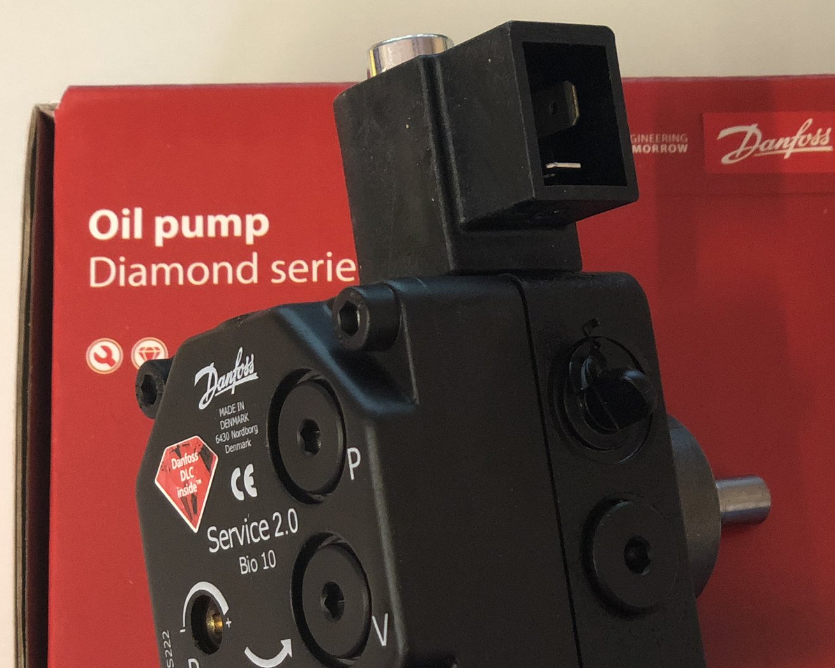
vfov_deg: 15.8
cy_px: 462
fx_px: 2398
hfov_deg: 19.7
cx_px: 479
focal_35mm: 97
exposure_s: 1/25
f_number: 2.4
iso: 125
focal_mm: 6
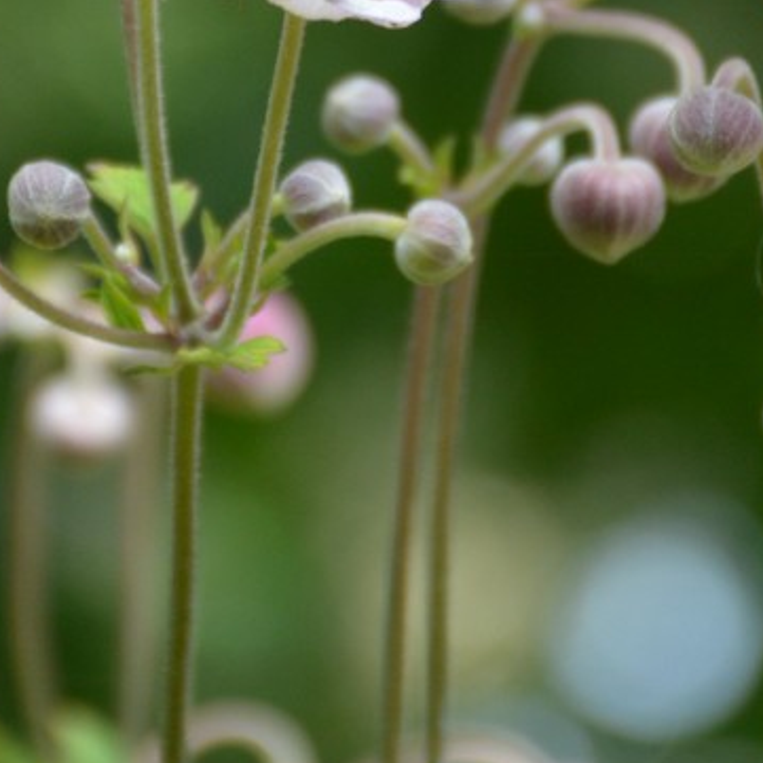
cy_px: 72
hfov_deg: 2.4
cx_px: 268
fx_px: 18479
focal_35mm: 741
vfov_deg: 2.4
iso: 400
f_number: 5.6
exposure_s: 1/400
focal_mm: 140
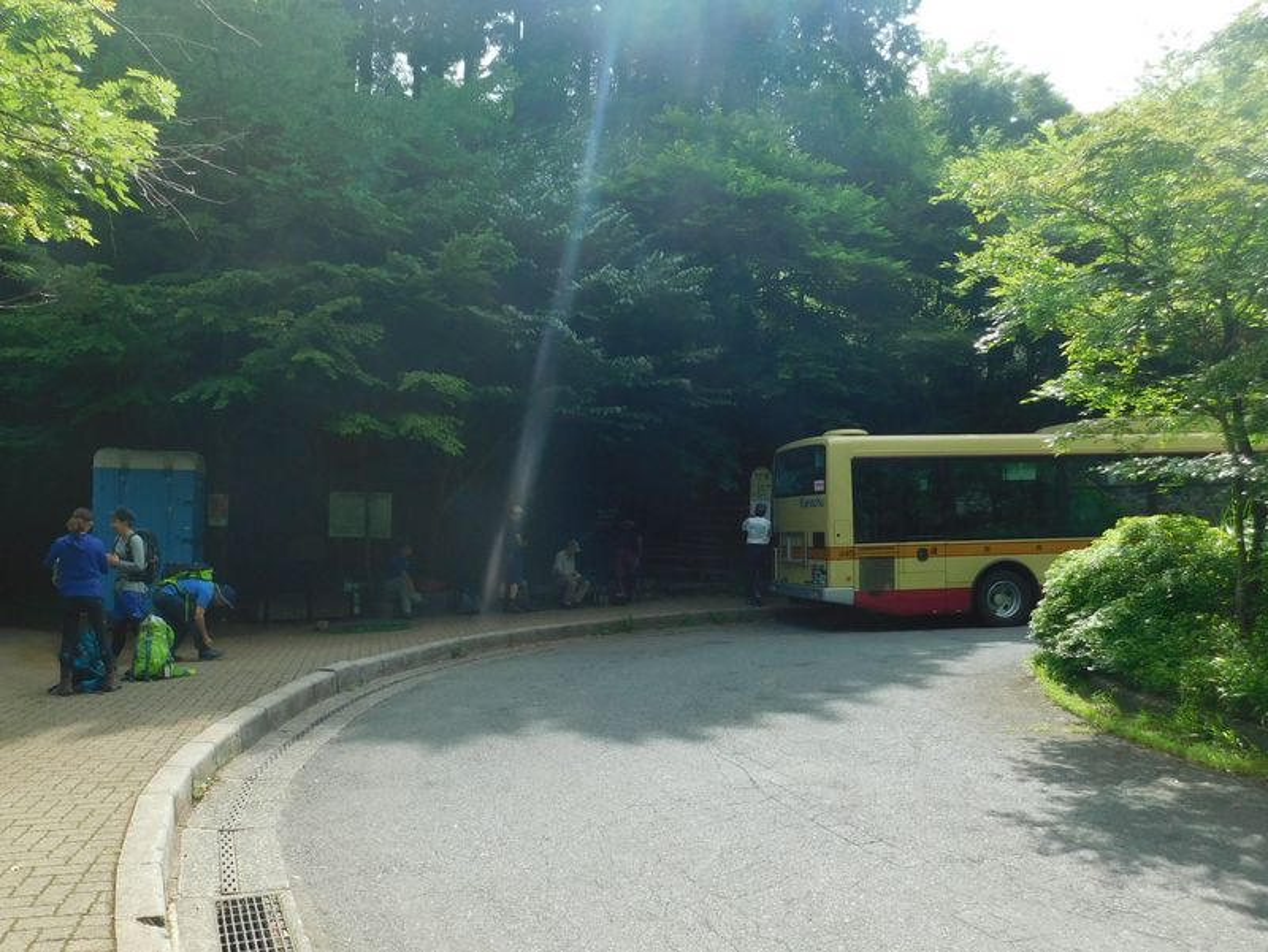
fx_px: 843
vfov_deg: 58.9
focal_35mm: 23
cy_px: 476
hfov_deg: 73.9
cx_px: 634
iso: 125
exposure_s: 1/800
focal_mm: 4
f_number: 3
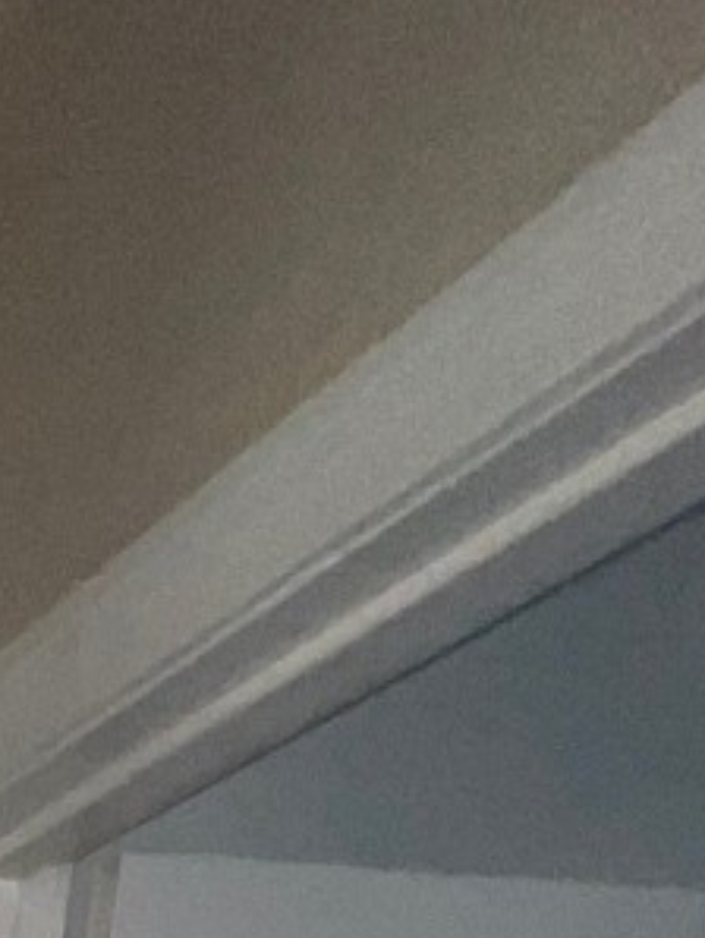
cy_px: 2266
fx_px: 1817
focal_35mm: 67
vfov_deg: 15.1
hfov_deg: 16.4
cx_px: -730
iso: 64
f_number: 1.8
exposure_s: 1/64
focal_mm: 1.57
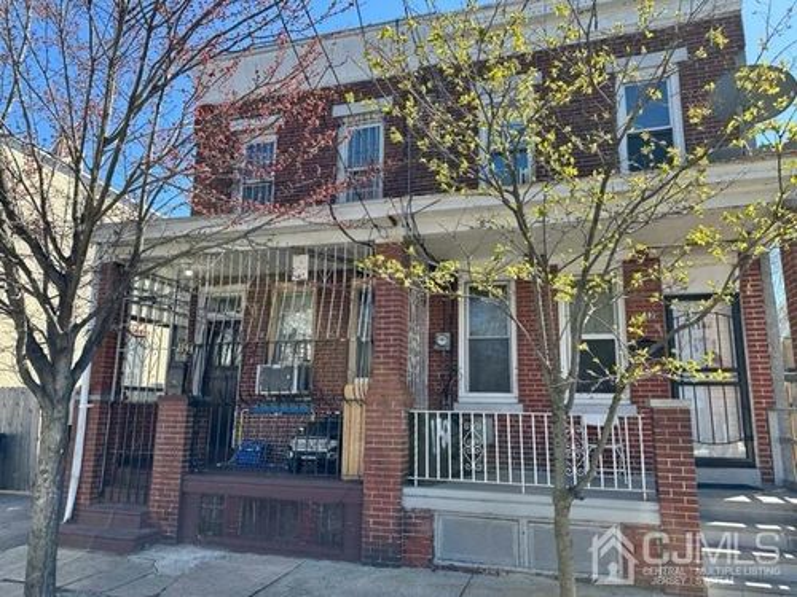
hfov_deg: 71.6
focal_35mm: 24
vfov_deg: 56.8
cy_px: 298
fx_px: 553
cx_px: 398
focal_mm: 6.86
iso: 80
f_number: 1.78
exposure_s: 1/1212
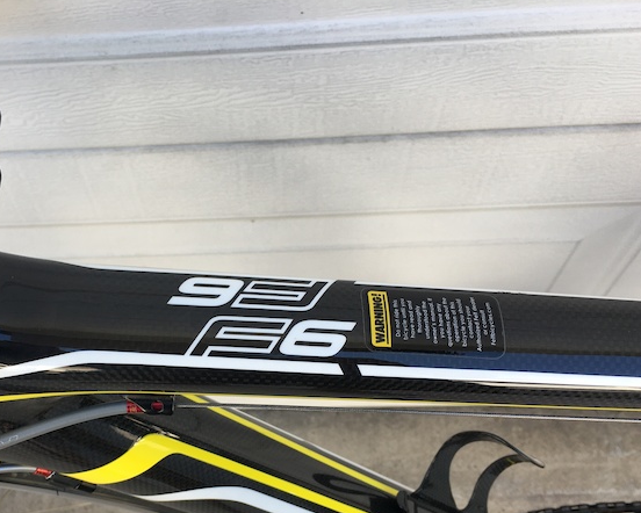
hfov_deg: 44.1
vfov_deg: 36.1
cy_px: 345
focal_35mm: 41
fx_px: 778
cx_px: 213
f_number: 2.2
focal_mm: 4.15
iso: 25
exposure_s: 1/120
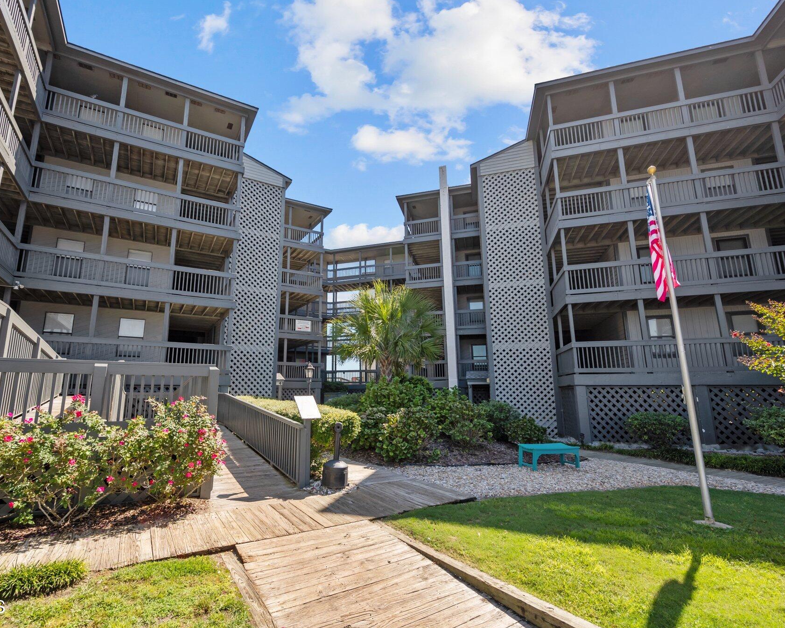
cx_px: 347
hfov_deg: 92.7
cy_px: 317
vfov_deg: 80.4
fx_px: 372
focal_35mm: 16
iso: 64
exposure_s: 1/200
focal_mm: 14
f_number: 7.1
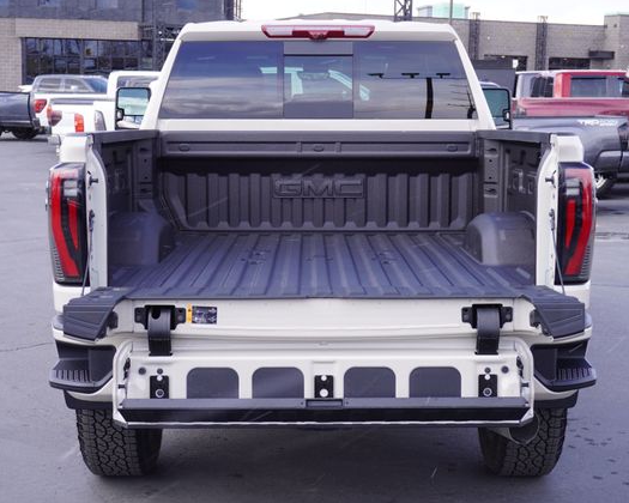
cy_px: 253
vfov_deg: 24.0
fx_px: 1183
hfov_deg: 29.8
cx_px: 323
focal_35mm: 64
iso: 100
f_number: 7.1
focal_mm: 37
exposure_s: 1/80
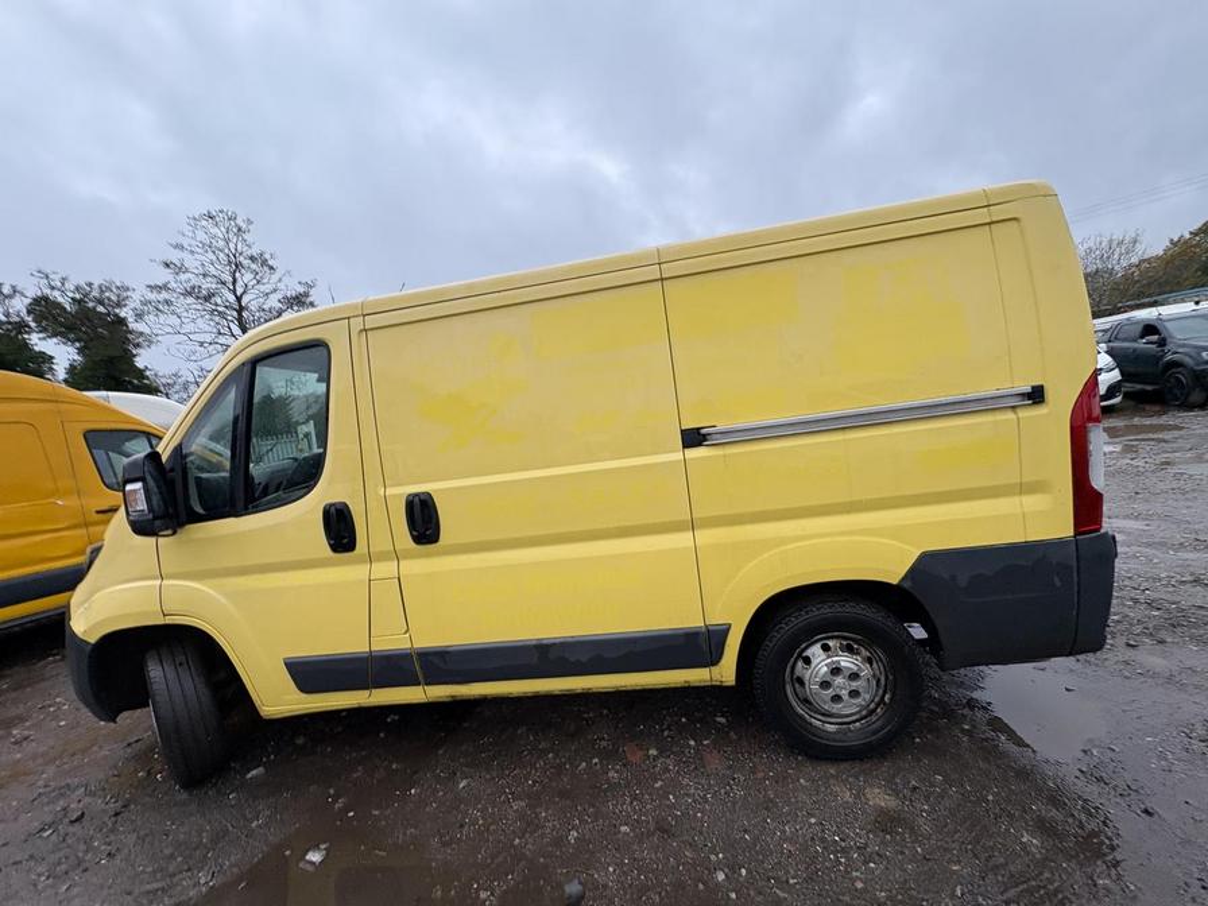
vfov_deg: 85.7
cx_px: 604
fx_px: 489
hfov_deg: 102.1
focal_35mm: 14
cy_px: 453
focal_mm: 2.22
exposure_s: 1/99
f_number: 2.2
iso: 50
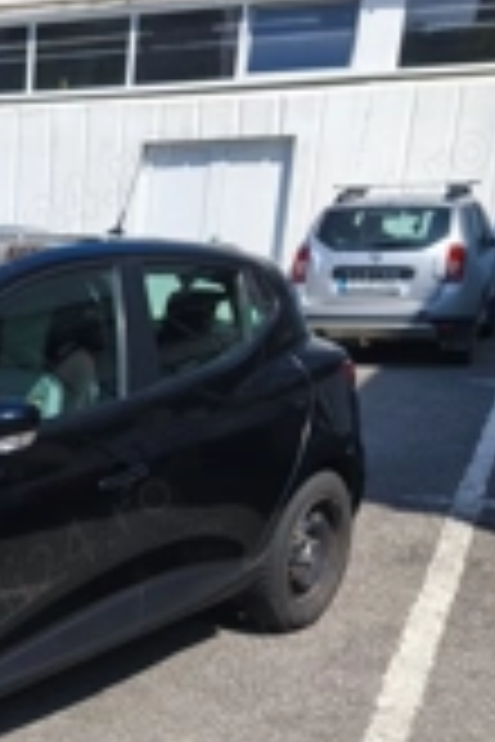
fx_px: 1196
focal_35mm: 58
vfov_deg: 32.9
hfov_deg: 21.4
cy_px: 657
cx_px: -130
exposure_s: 1/1345
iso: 80
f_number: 1.7
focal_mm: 5.35
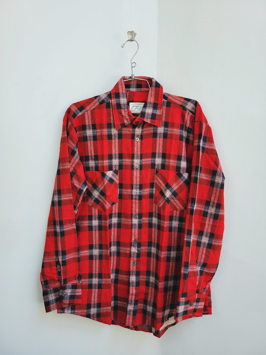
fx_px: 266
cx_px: 133
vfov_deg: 67.3
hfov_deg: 53.1
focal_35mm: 26
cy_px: 178
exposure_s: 1/169
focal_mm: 5.4
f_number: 1.8
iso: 40
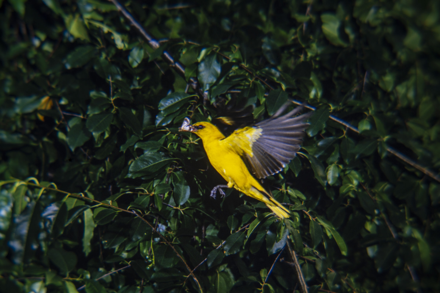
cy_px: 146
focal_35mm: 80
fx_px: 978
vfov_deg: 17.1
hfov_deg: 25.4
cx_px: 220
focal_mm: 80
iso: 100
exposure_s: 1/4
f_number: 5.6
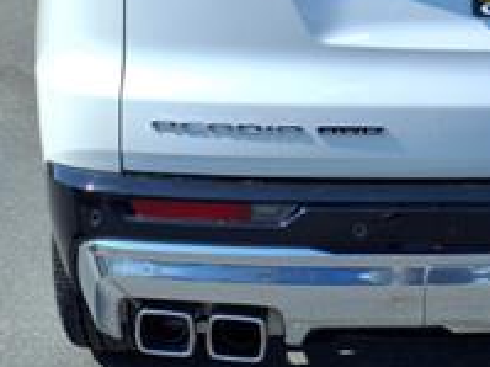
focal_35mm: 87
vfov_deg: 16.2
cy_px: -79
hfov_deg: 21.5
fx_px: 1231
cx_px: 527
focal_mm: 3.58
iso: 40
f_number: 1.9
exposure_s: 1/1667
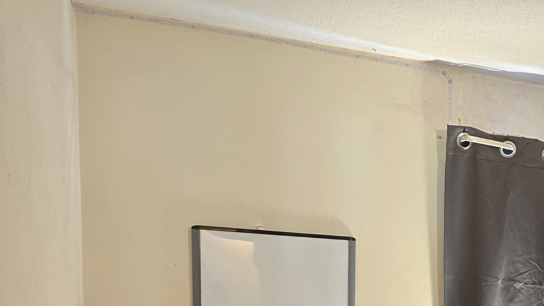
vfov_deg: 18.5
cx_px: 587
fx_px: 866
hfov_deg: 31.3
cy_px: 409
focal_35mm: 60
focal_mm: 6.3
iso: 800
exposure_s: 1/60
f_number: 1.7
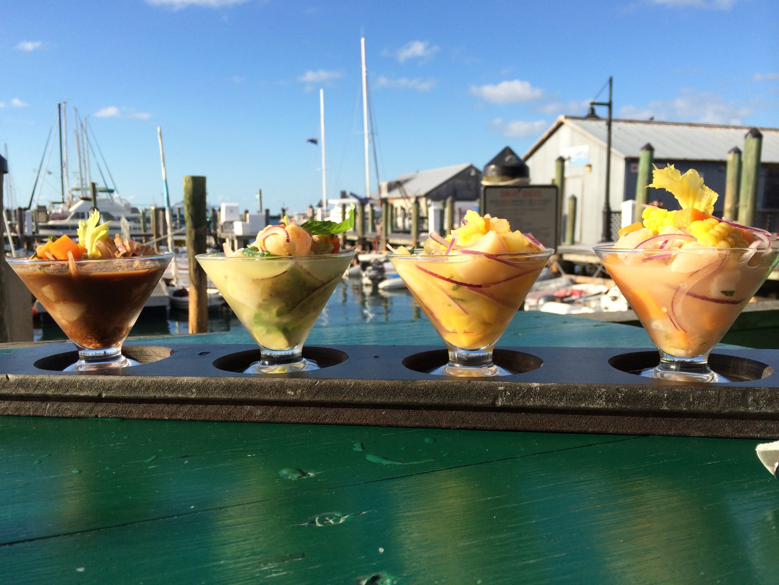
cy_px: 292
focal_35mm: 30
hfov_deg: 60.0
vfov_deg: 46.8
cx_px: 390
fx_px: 675
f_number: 2.2
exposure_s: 1/1325
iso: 32
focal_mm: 4.12
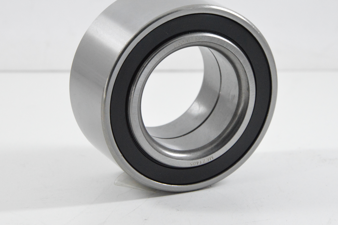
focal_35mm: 182
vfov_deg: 7.5
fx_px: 1707
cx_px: 179
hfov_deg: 11.3
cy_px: 88
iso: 3200
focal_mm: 80
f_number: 8
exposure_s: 1/100
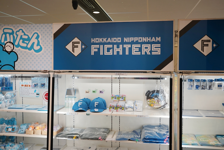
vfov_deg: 35.9
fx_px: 230
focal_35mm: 37
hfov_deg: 51.9
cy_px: 75
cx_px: 112
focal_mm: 37
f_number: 4
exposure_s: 1/160
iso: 800
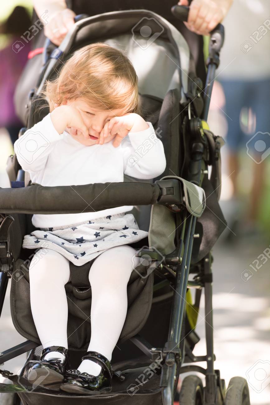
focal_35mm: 200
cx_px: 135
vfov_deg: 10.3
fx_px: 2249
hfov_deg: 6.9
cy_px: 202
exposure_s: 1/640
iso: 320
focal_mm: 200
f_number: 2.8
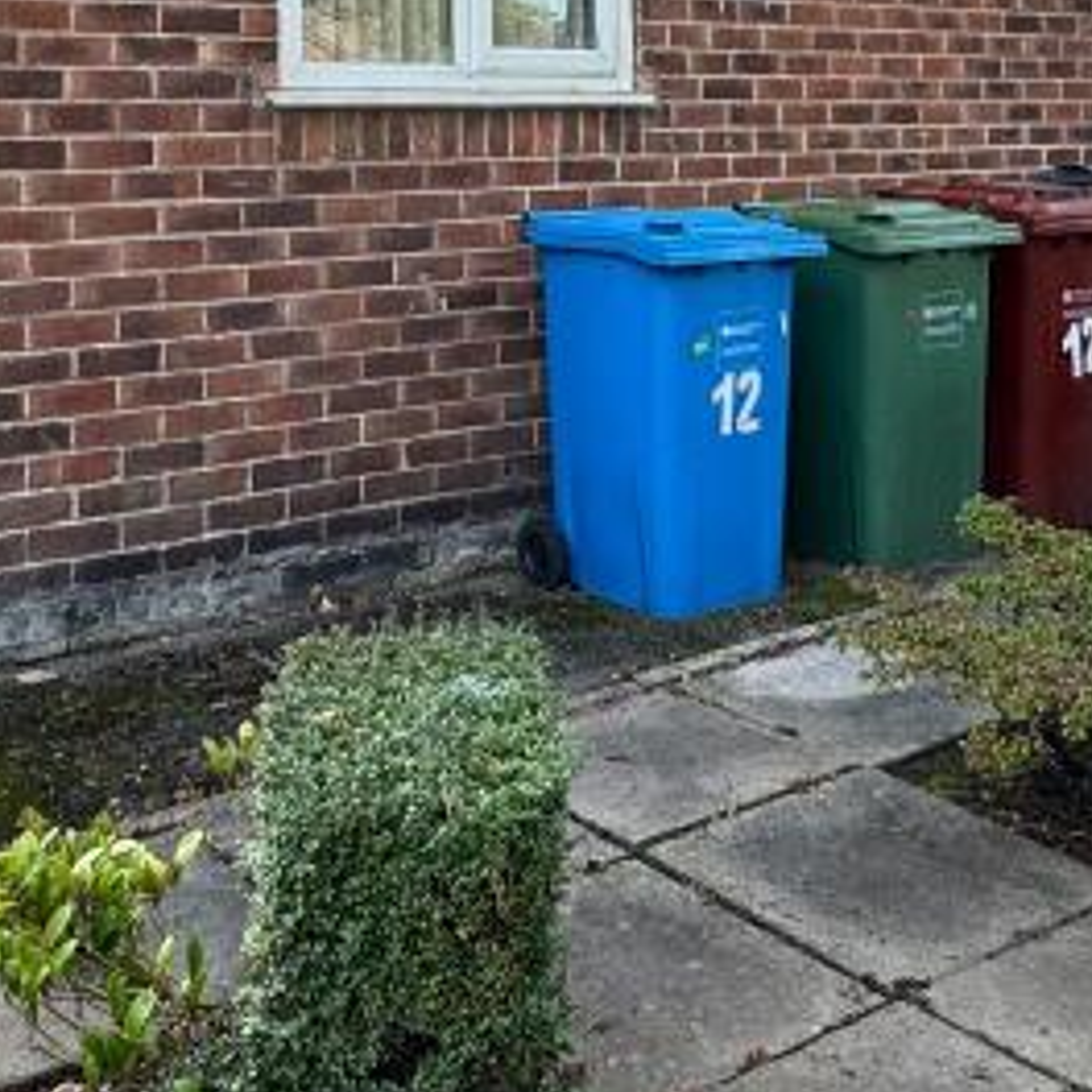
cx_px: 505
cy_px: 46
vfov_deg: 32.9
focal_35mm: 48
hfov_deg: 35.3
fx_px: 1713
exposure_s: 1/139
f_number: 2.2
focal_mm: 2.22
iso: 40
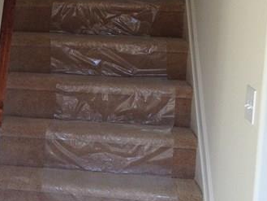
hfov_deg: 17.1
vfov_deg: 13.5
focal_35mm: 109
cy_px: 48
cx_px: -67
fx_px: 841
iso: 80
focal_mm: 4.28
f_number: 2.4
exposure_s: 1/120
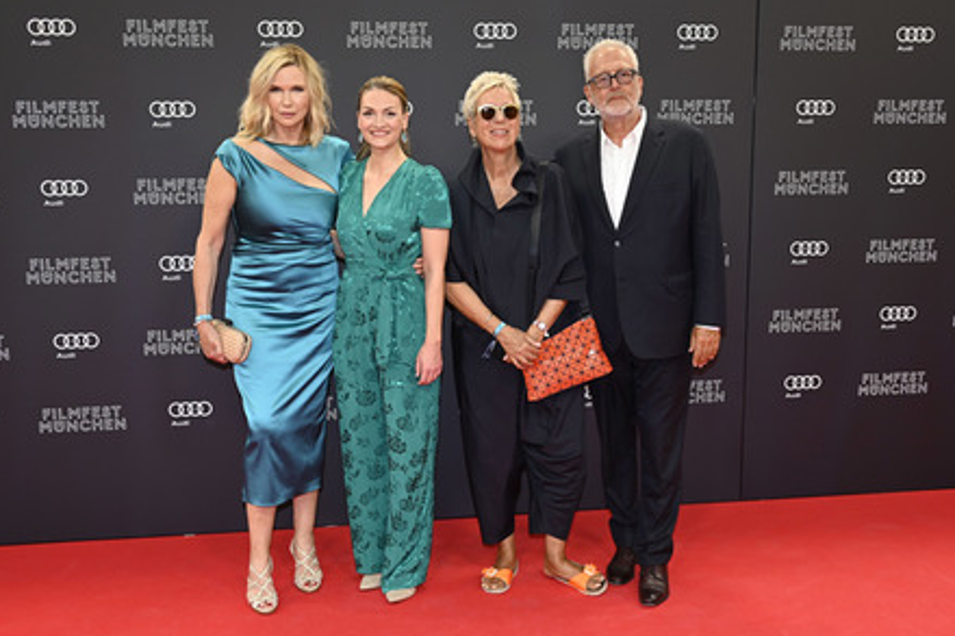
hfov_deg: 48.5
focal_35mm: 40
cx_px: 481
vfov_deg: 33.4
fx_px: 1061
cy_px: 317
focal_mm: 39
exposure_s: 1/125
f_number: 6.3
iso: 640
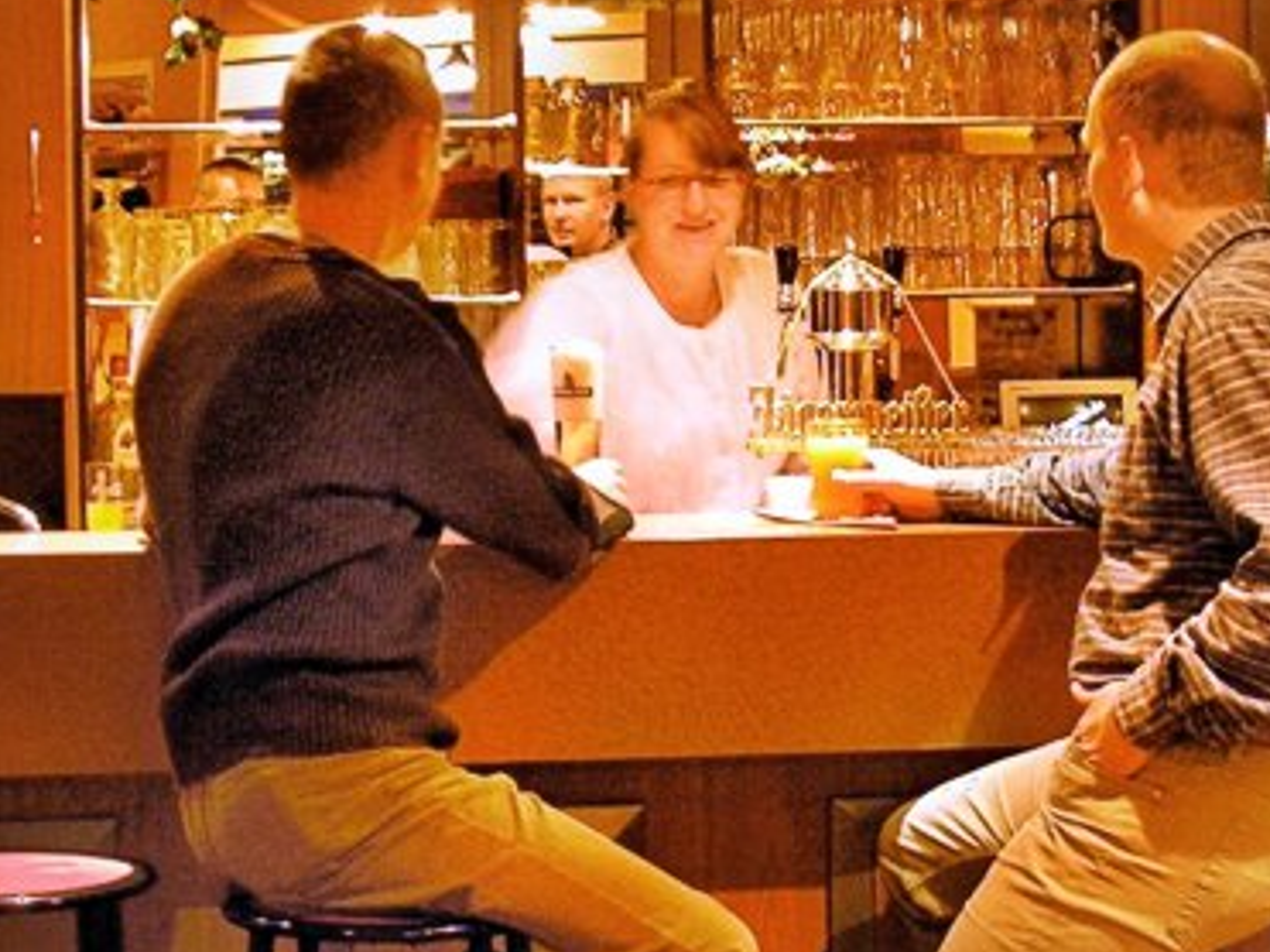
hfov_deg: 20.6
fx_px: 3484
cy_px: 425
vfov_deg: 15.5
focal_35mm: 95
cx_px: 517
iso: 200
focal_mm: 7.4
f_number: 3.2
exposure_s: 1/2.5
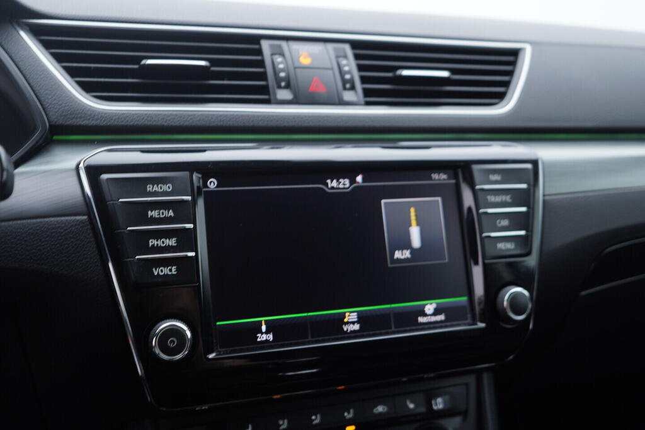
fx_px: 645
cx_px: 322
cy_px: 215
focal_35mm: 36
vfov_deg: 36.9
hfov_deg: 53.1
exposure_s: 1/40
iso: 125
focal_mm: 24
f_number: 2.8
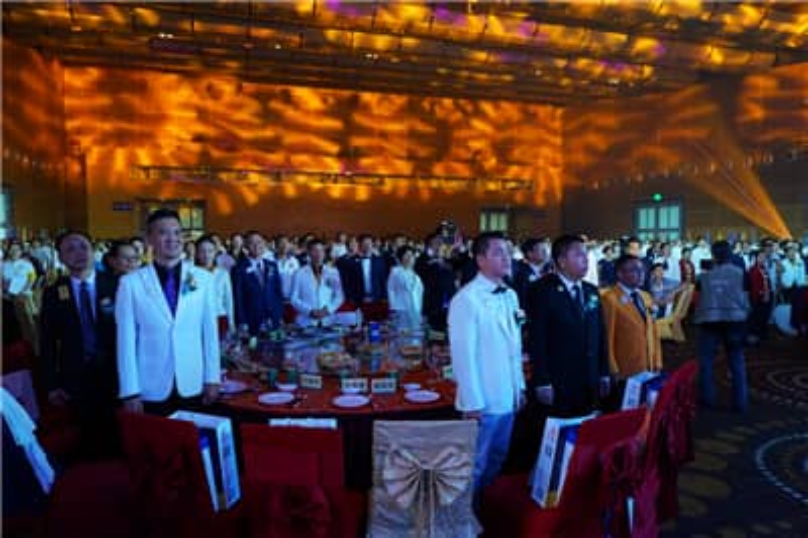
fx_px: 538
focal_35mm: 24
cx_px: 404
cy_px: 269
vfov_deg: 53.1
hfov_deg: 73.8
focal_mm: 24
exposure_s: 1/60
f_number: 4
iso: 1600
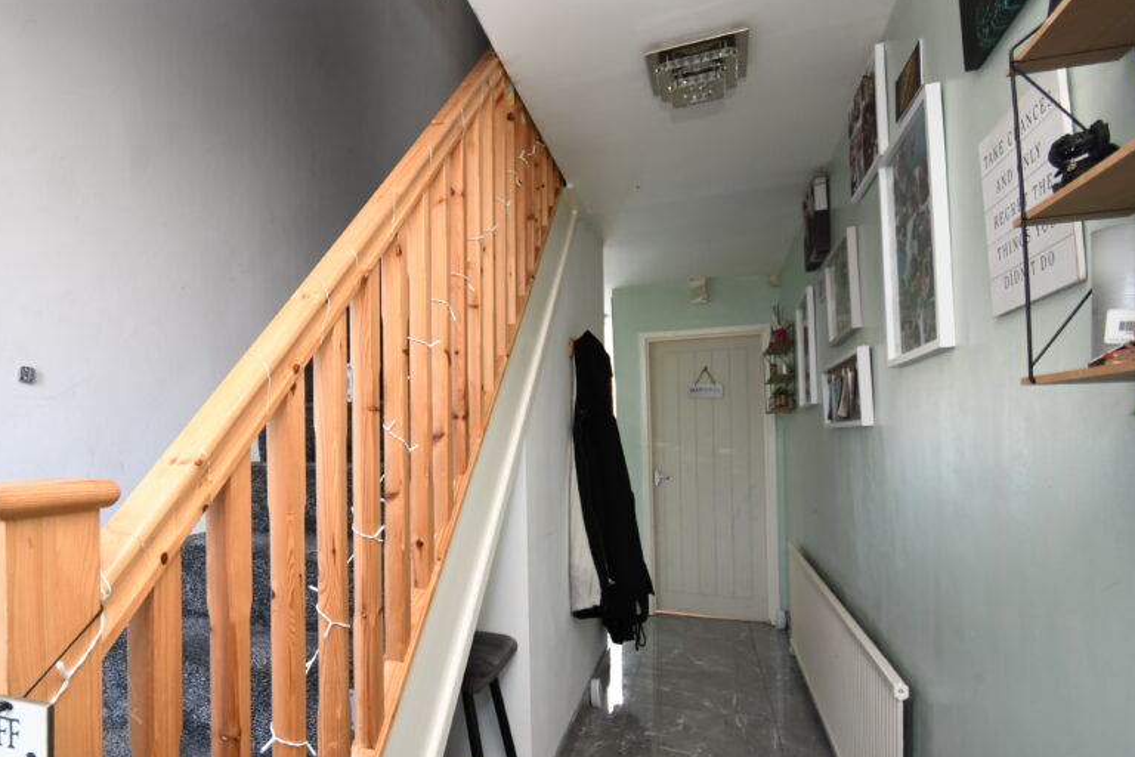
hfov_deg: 81.5
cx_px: 392
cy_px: 424
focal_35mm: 20
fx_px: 631
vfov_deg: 61.7
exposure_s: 1/6
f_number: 4.5
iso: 560
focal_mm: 10
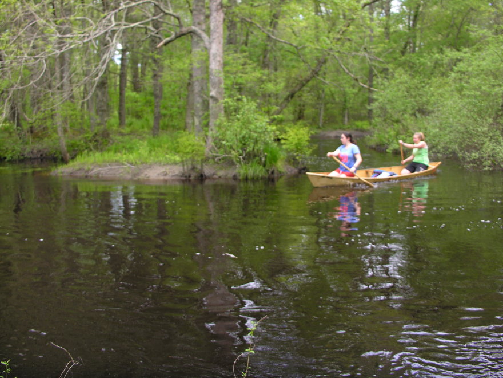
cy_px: 189
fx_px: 509
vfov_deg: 40.7
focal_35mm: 35
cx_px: 252
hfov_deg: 52.6
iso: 50
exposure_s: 1/125
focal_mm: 8.9
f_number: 2.8
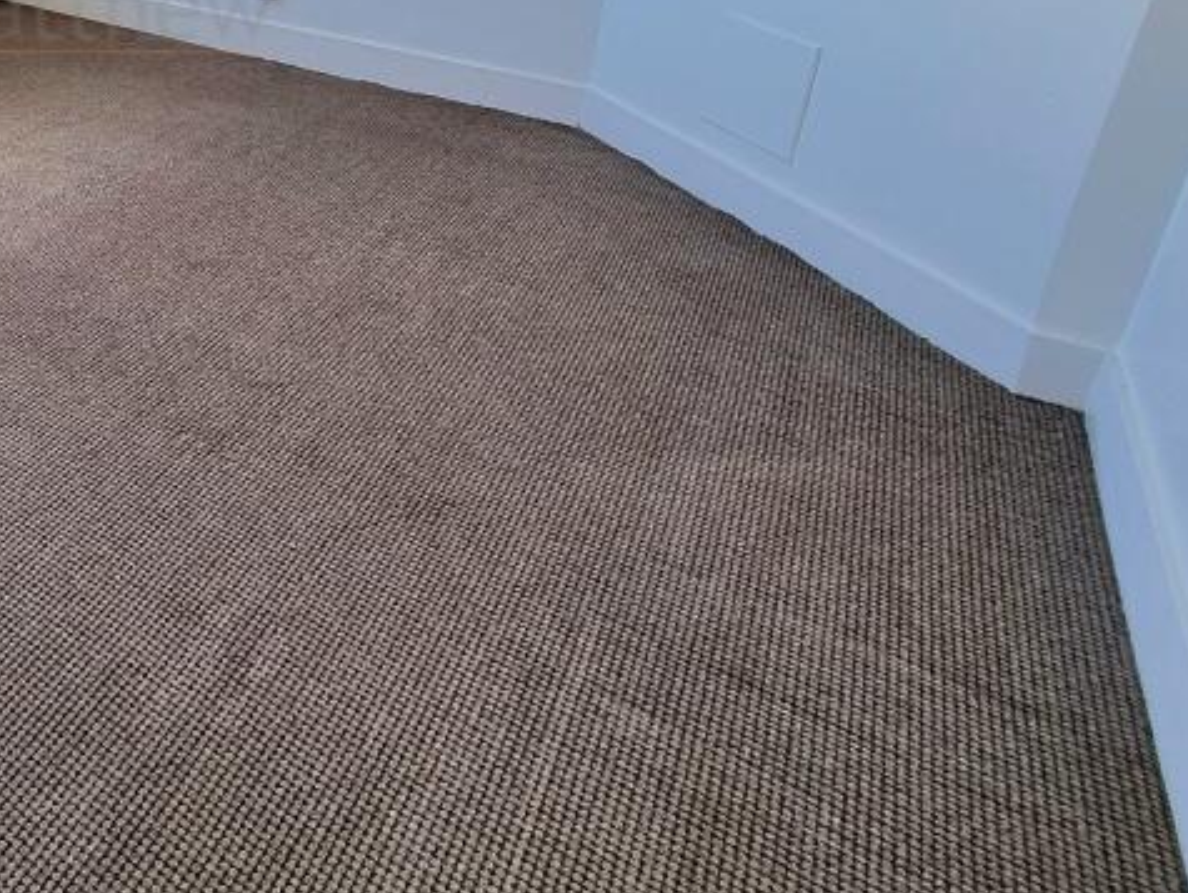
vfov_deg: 43.6
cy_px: 28
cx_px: -40
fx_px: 962
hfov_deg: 49.6
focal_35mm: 28
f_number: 2.2
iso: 50
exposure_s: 1/119
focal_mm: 2.2
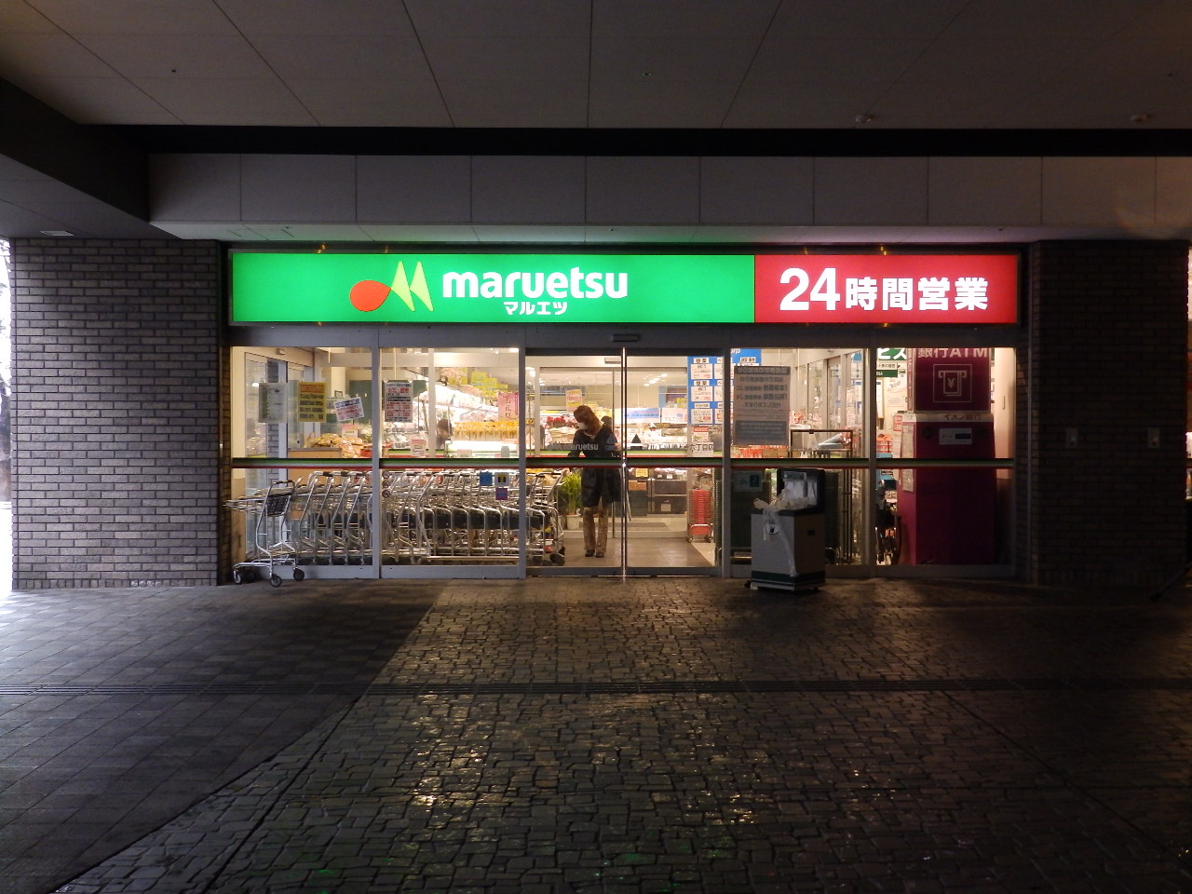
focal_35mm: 38
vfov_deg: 37.7
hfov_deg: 49.0
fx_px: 1309
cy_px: 447
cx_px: 596
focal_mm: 6.8
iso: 400
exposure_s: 1/40
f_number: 4
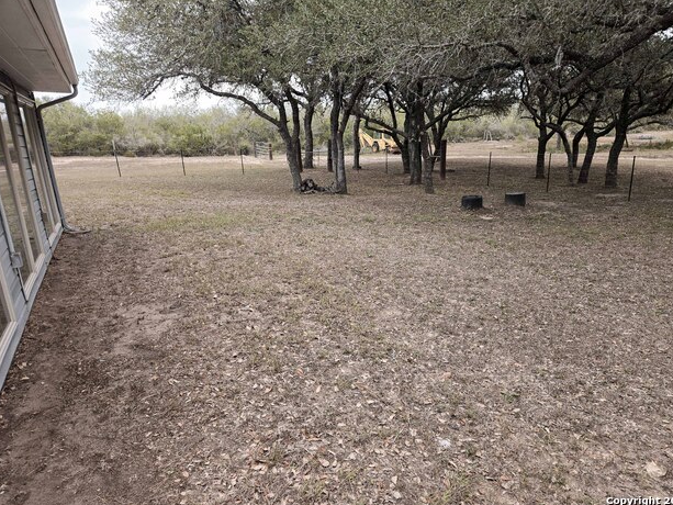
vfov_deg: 56.8
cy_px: 257
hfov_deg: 71.6
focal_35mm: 24
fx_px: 467
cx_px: 343
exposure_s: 1/156
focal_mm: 5.4
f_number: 1.8
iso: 25
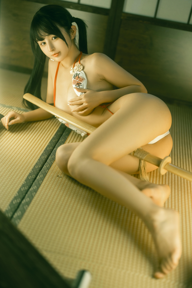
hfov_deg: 27.0
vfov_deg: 39.6
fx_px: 400
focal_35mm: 50
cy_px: 144
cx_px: 96
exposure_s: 1/40
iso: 250
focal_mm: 50
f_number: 1.4
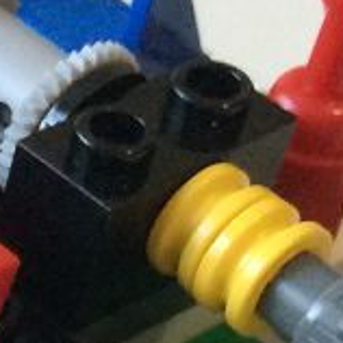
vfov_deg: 7.8
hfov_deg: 7.4
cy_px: 726
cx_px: -625
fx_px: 2377
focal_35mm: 212
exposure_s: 1/30
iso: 160
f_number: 2.2
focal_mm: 4.15
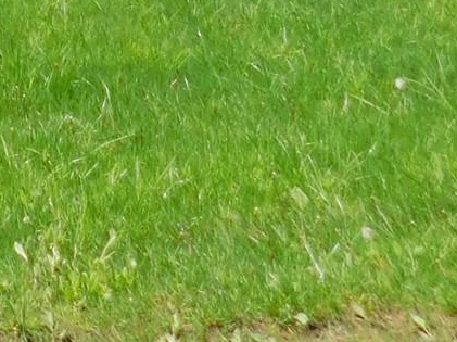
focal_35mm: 112
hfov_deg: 15.4
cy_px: -447
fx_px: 1477
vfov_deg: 11.3
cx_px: -338
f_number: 3
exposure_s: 1/800
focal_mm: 4
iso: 125
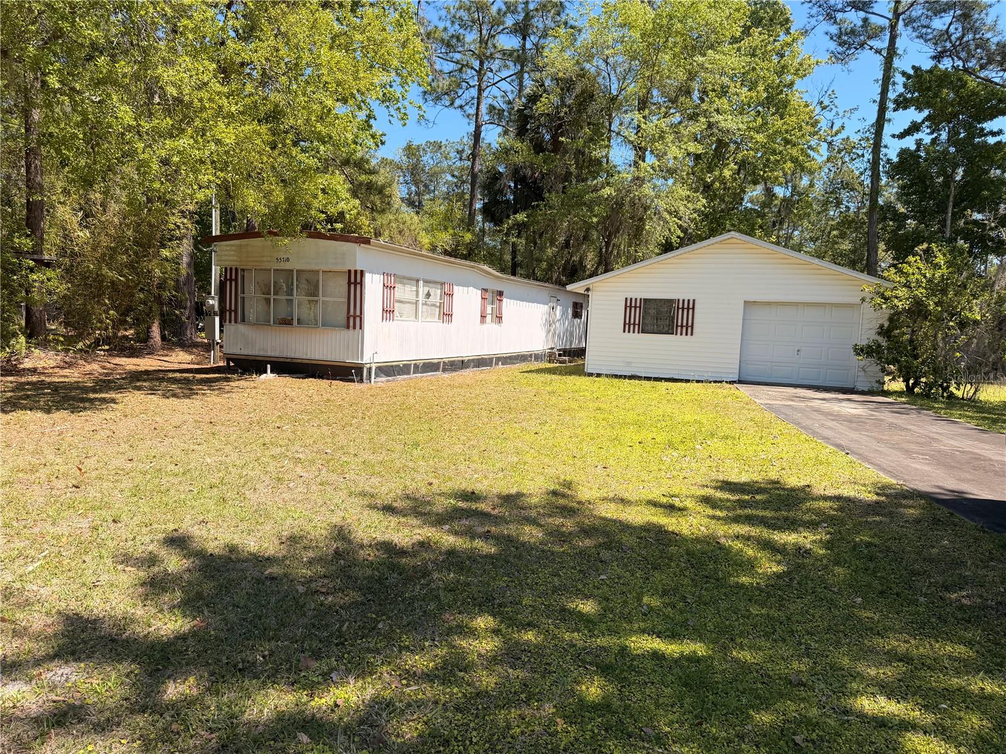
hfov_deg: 71.6
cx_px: 503
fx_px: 697
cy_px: 377
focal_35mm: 24
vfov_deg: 56.8
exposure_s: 1/3279
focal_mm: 6.76
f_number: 1.78
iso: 100
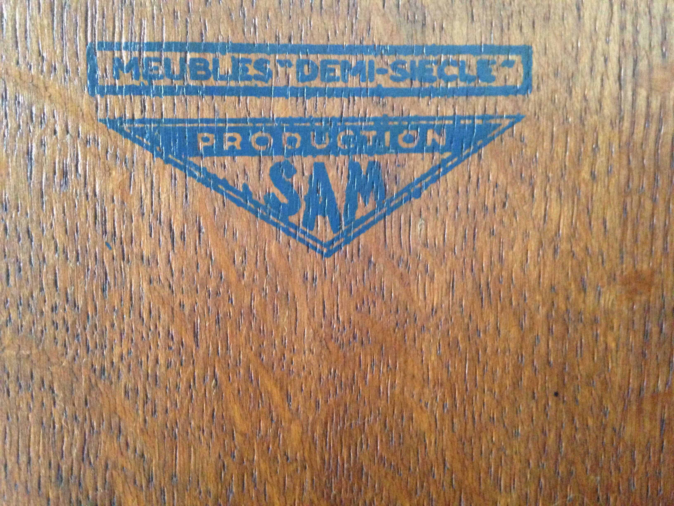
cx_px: 337
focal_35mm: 33
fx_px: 643
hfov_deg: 55.4
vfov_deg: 42.9
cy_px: 253
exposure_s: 1/15
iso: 640
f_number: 2.4
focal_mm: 4.12
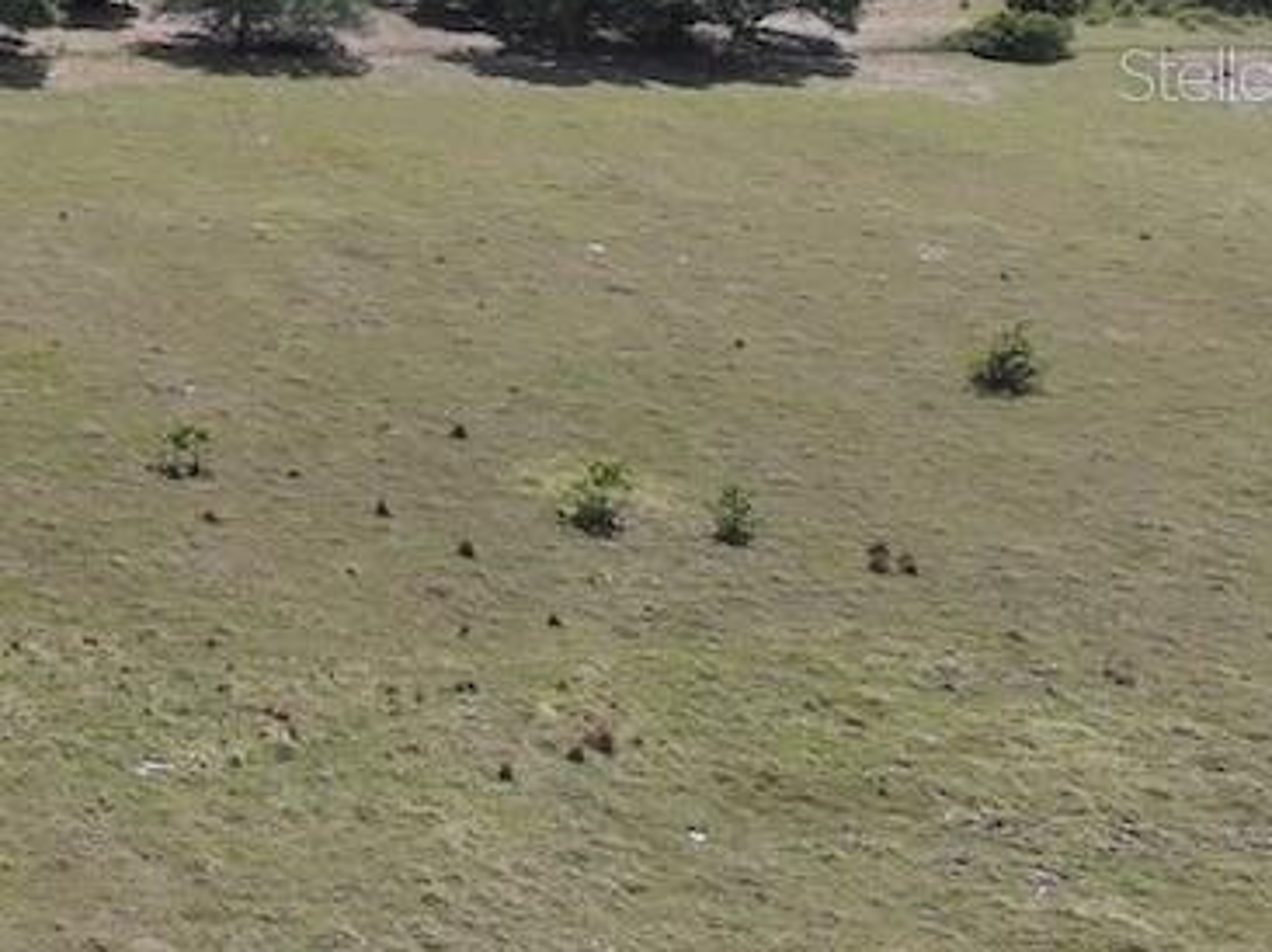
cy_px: 73
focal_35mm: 84
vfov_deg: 17.3
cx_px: -778
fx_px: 3085
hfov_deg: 19.4
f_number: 4
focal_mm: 12.29
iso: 100
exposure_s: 1/2000
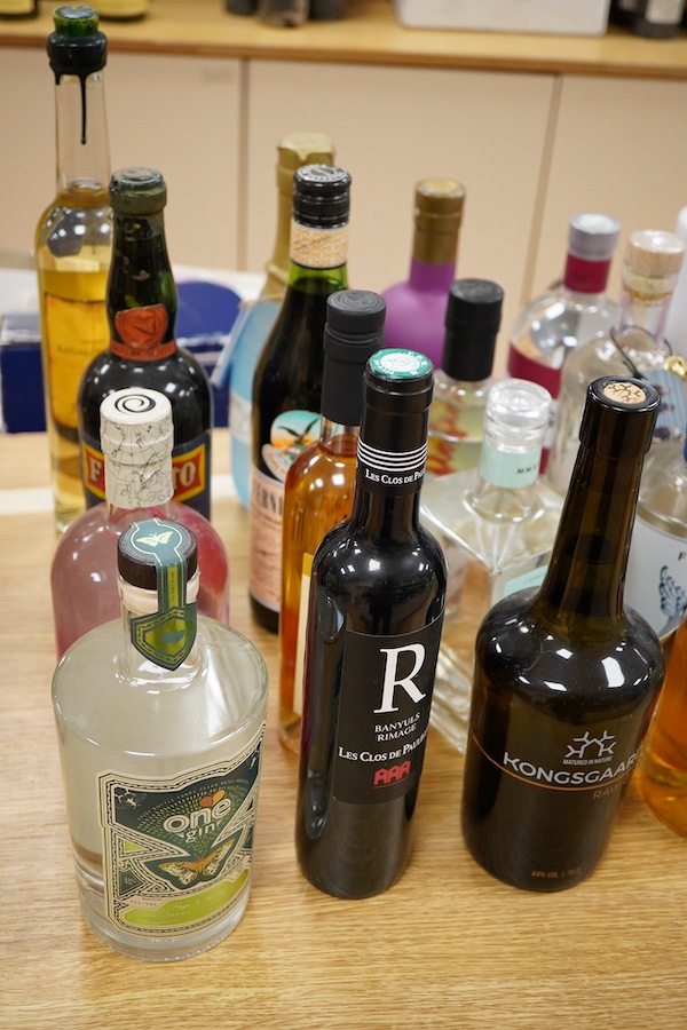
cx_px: 344
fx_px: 1288
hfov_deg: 29.9
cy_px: 515
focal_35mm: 45
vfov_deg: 43.6
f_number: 5.6
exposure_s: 1/125
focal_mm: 30
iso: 1250
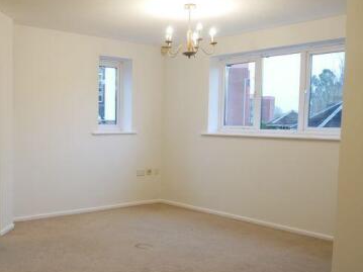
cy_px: 160
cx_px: 83
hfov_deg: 45.9
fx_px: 409
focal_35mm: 39
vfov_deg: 36.7
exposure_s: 1/60
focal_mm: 12
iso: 800
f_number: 3.5
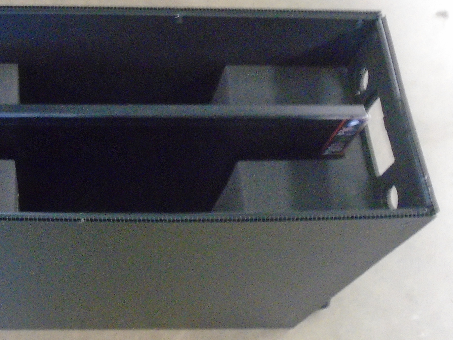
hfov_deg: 36.5
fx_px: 654
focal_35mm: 50
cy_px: 197
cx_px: 73
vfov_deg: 29.1
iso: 800
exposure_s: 1/10
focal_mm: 4.6
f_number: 3.2
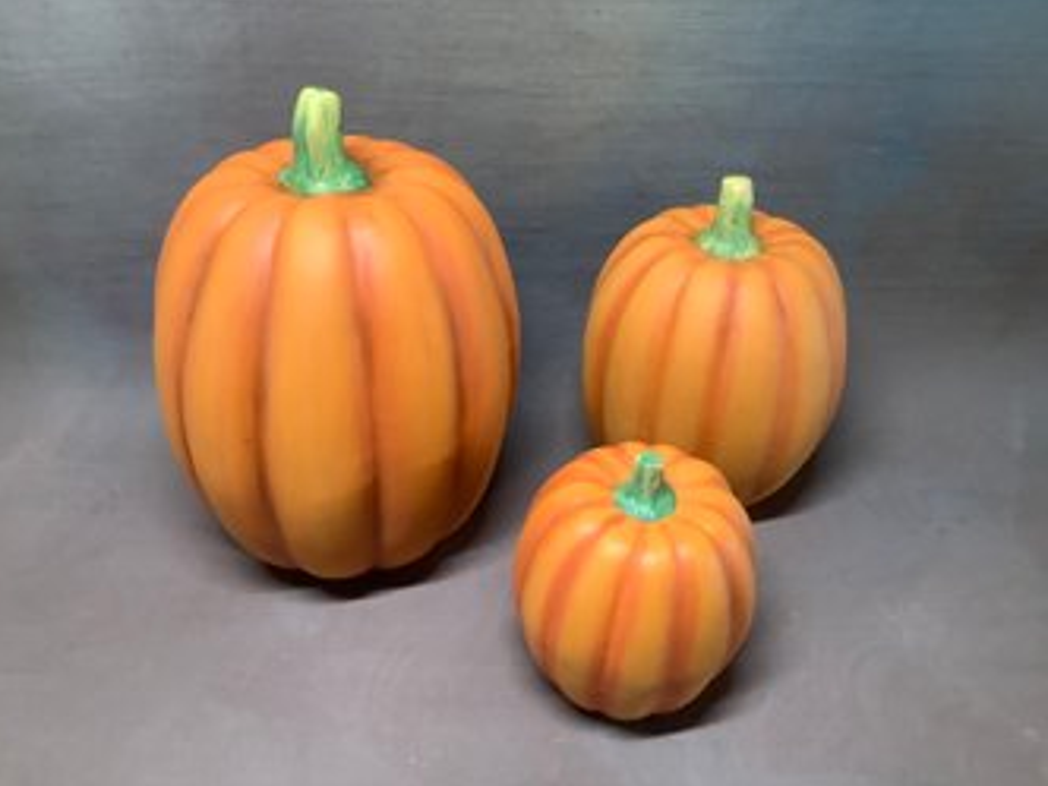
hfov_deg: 56.8
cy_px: 390
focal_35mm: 32
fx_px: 969
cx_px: 510
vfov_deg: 44.2
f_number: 2.4
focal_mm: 3.3
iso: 320
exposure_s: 1/33
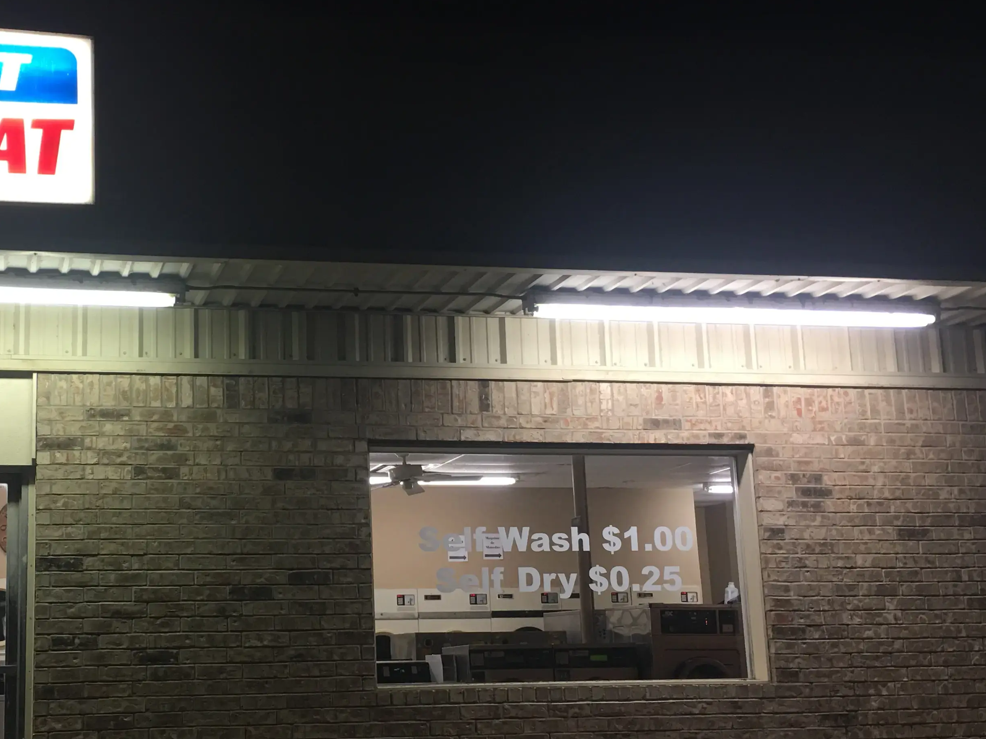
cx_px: 296
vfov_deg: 30.2
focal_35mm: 48
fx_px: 1367
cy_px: 421
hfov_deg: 39.0
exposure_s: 1/15
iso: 25
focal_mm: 4.15
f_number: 2.2
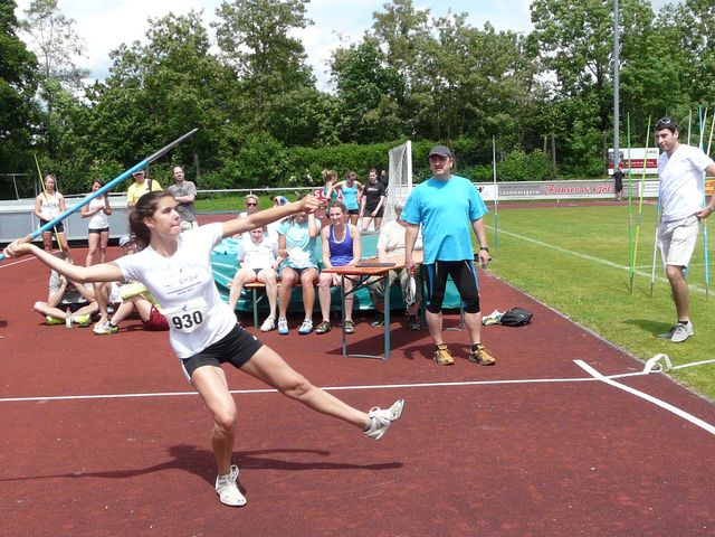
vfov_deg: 32.2
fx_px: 929
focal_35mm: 45
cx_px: 358
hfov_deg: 42.1
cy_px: 268
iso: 100
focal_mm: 4.6
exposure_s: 1/640
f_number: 3.6
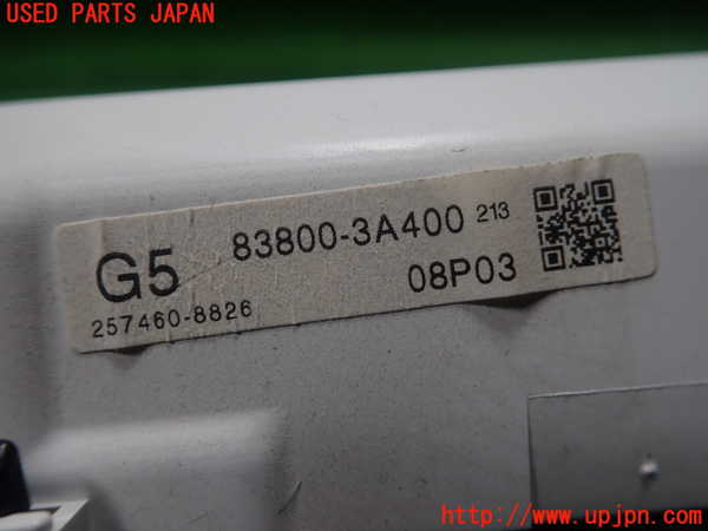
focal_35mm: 30
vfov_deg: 46.8
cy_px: 266
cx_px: 354
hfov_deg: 60.0
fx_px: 614
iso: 100
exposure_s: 1/160
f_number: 2.3
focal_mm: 5.5
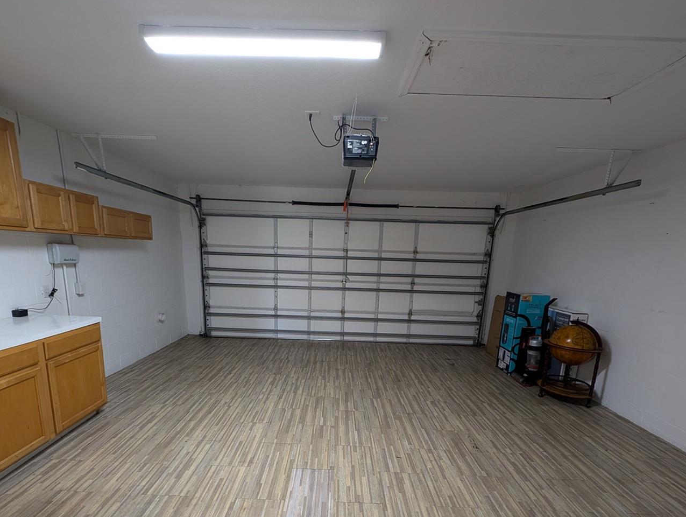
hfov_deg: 98.1
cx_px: 334
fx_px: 298
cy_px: 317
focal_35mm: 15
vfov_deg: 80.6
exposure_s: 1/60
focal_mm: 2.23
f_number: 1.95
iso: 219
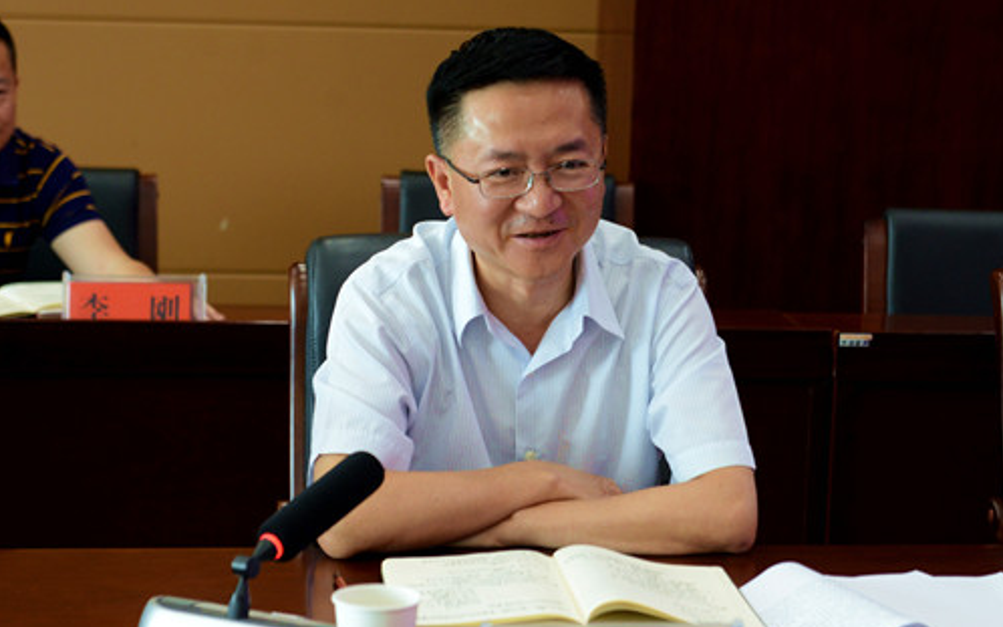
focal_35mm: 86
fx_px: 2350
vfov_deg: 15.2
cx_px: 485
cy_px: 317
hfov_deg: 24.1
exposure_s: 1/160
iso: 1600
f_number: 3.5
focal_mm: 70
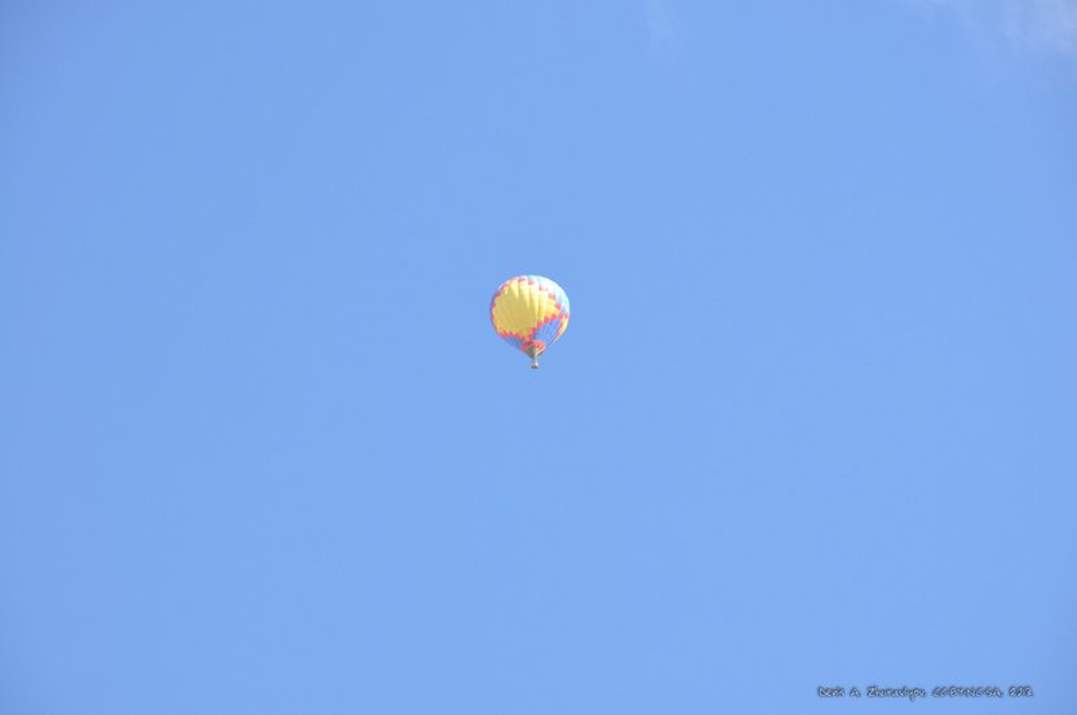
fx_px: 5601
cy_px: 358
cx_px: 538
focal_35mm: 188
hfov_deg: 11.0
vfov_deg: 7.3
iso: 220
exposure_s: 1/40
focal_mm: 125
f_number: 8
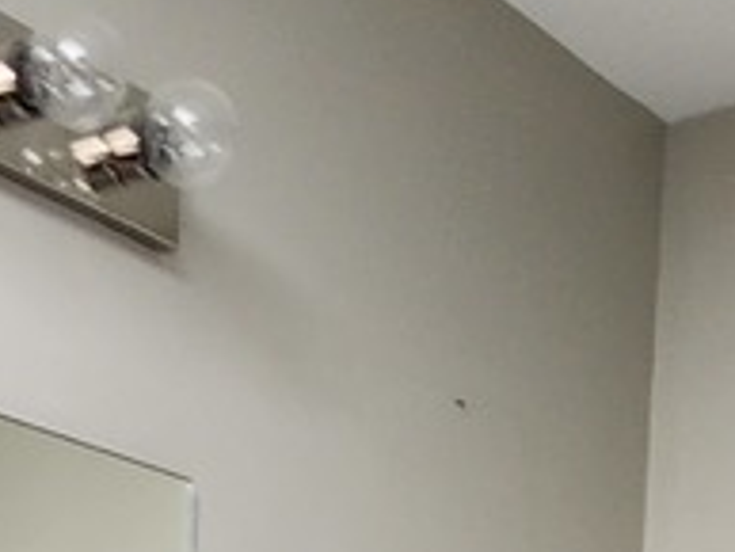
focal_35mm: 97
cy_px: 1568
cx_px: 217
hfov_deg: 20.1
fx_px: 2061
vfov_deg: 11.0
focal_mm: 2.2
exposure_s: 1/60
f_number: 2.2
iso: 160
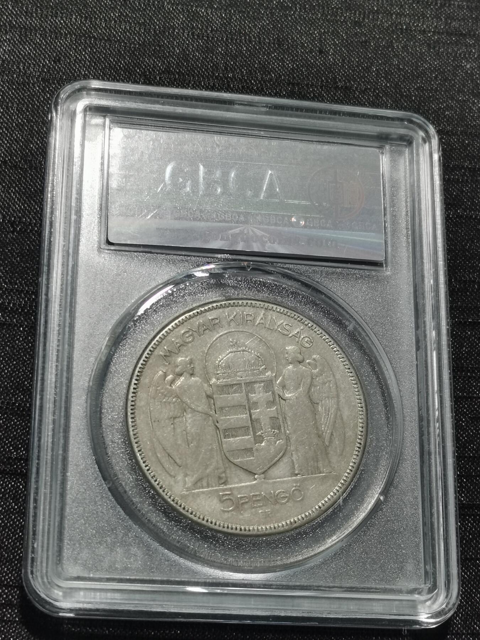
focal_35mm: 73
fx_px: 1350
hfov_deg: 20.2
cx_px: 240
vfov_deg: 26.7
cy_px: 320
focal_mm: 5.58
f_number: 1.8
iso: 80
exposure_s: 1/100
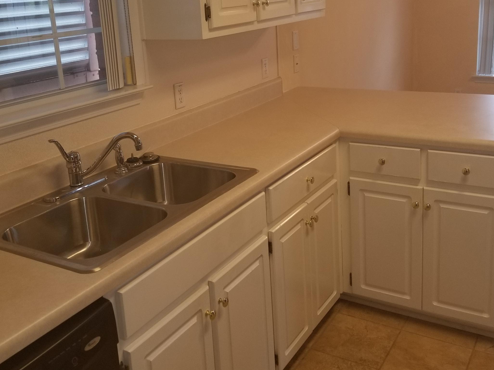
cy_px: 123
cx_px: 238
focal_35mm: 38
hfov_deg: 49.0
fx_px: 542
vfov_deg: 37.3
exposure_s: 1/60
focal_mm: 4.25
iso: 64
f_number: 1.7
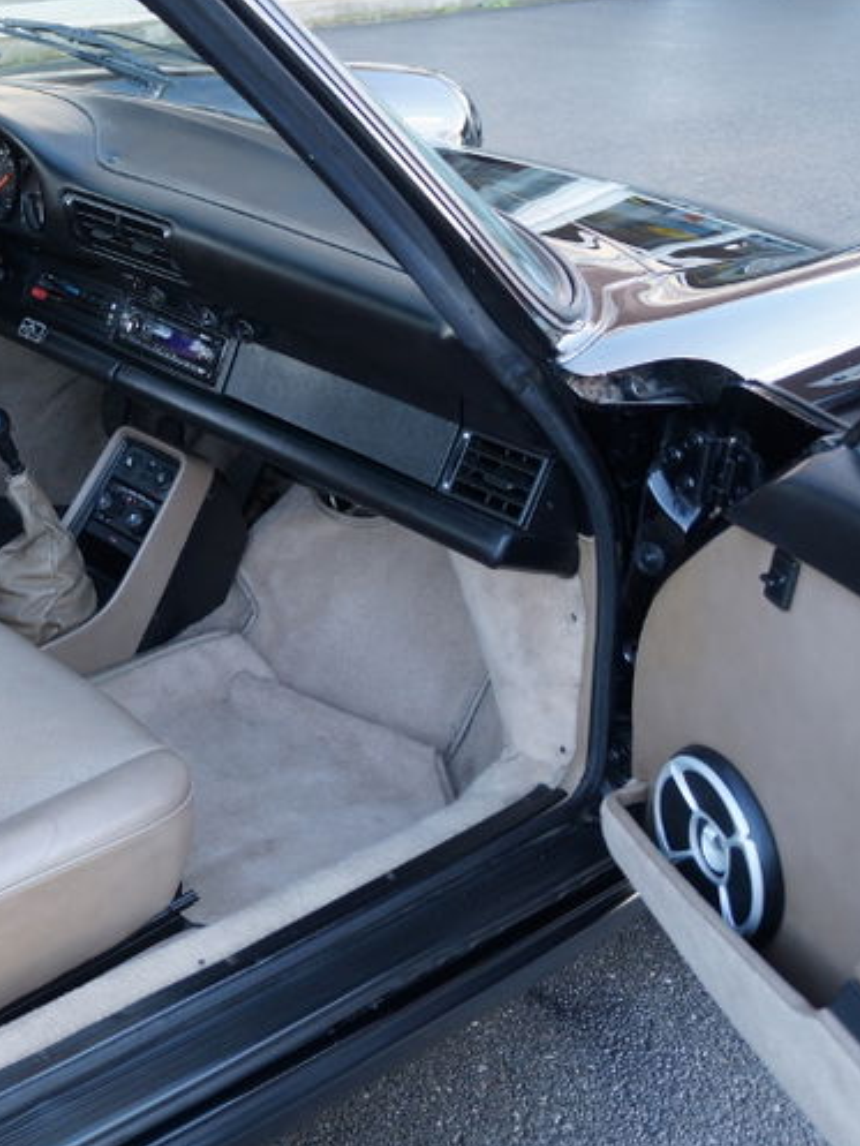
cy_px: 576
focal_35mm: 47
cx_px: 21
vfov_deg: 40.6
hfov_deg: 29.2
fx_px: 1548
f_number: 4
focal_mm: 21
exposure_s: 1/60
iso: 320
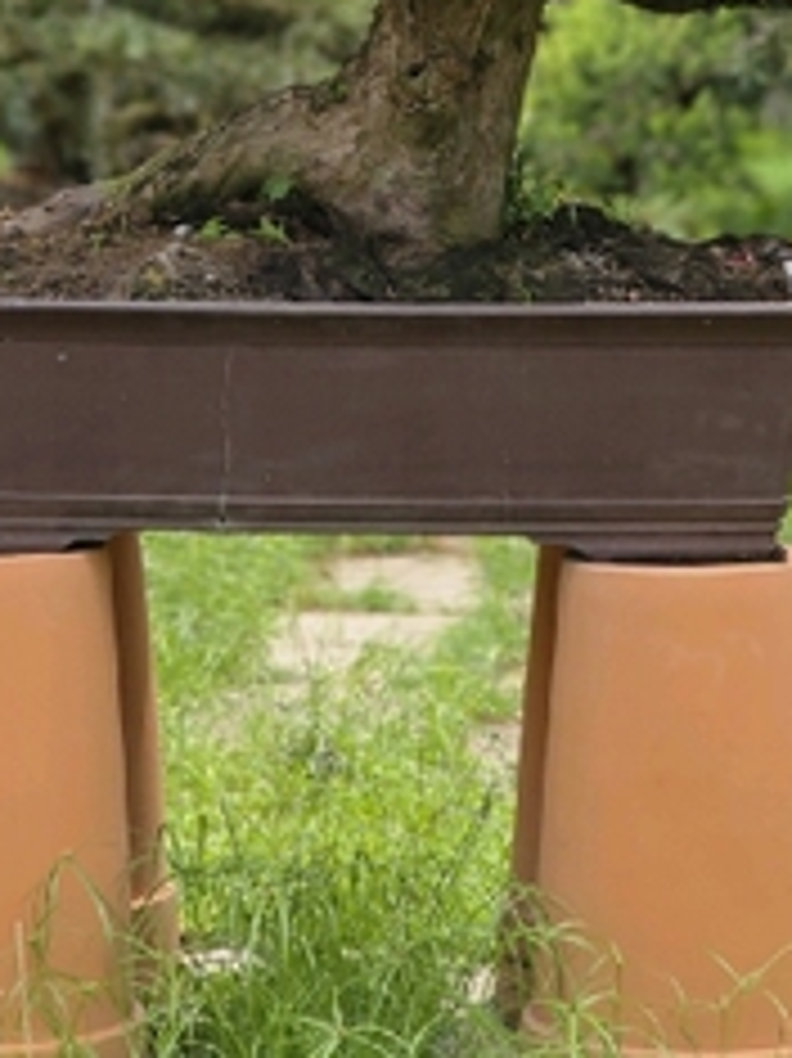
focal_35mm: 176
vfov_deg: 11.1
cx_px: 405
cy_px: -176
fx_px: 5374
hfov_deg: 8.4
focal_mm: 7.9
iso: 50
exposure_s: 1/1250
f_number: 2.4
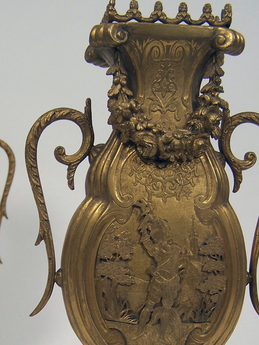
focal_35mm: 70
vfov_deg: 27.1
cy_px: 291
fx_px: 698
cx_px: 73
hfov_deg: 20.9
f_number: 2.8
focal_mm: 6.3
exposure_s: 1/60
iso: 80
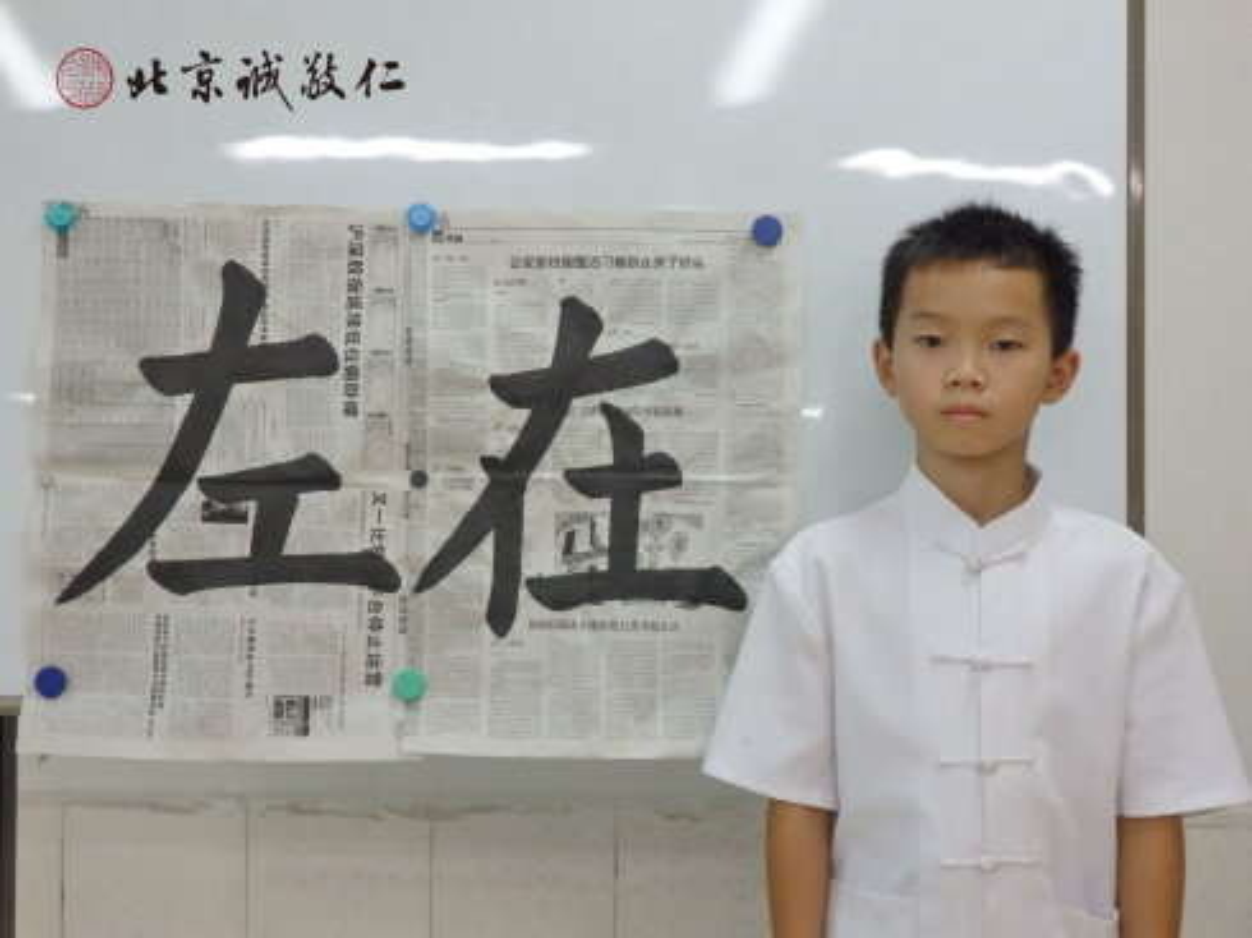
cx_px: 626
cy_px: 469
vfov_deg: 32.2
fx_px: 1627
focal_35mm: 45
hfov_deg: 42.1
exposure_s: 1/80
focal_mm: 8
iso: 800
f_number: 3.8
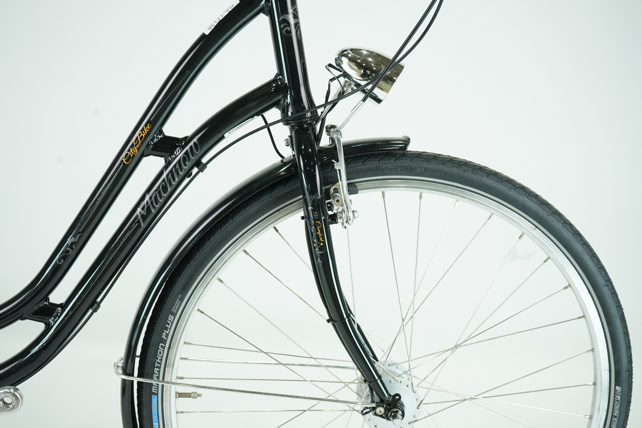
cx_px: 321
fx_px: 785
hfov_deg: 44.5
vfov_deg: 30.5
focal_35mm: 44
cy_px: 214
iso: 2500
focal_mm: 44
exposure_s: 1/200
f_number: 6.3
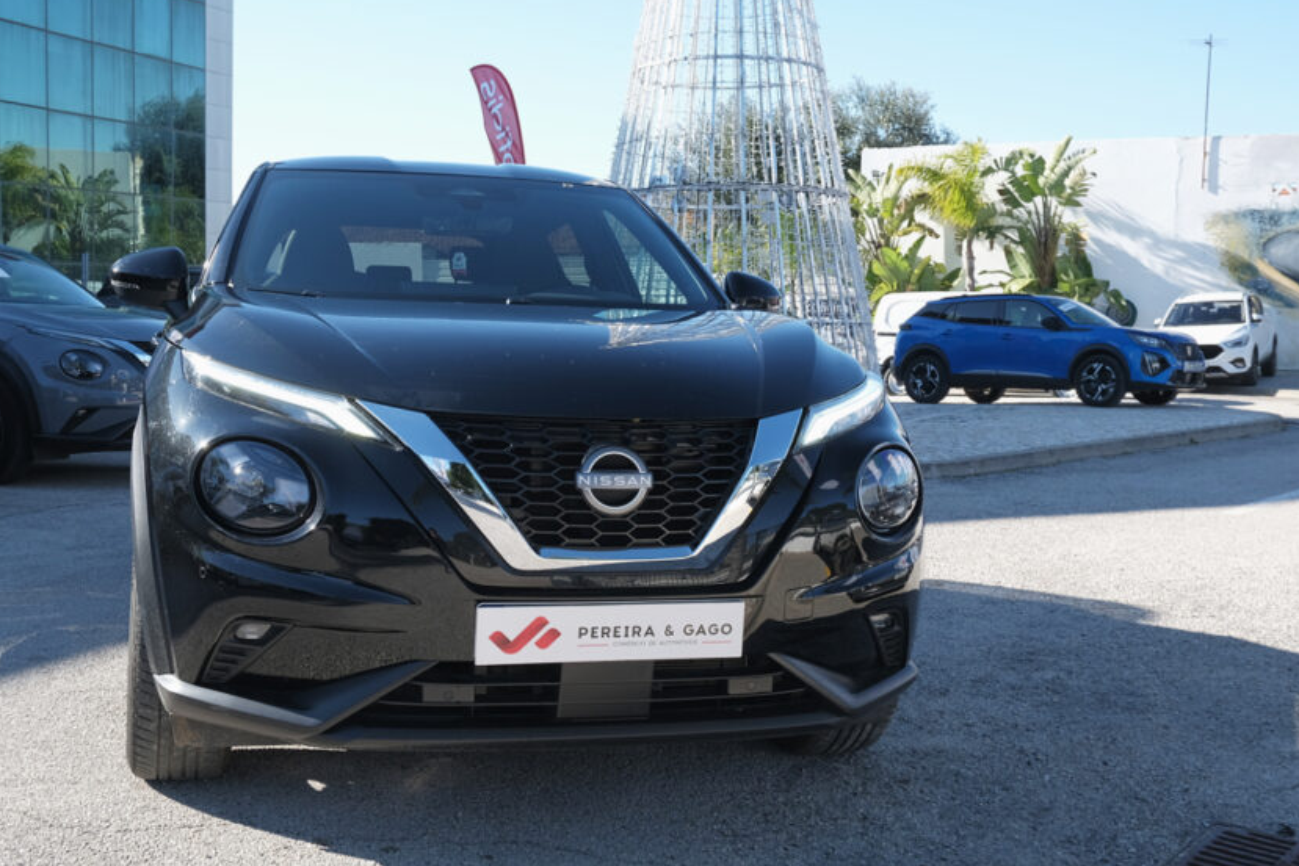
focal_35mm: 42
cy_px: 450
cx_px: 564
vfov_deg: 31.9
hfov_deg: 46.3
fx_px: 1516
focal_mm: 22.8
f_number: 9
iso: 160
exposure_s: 1/100
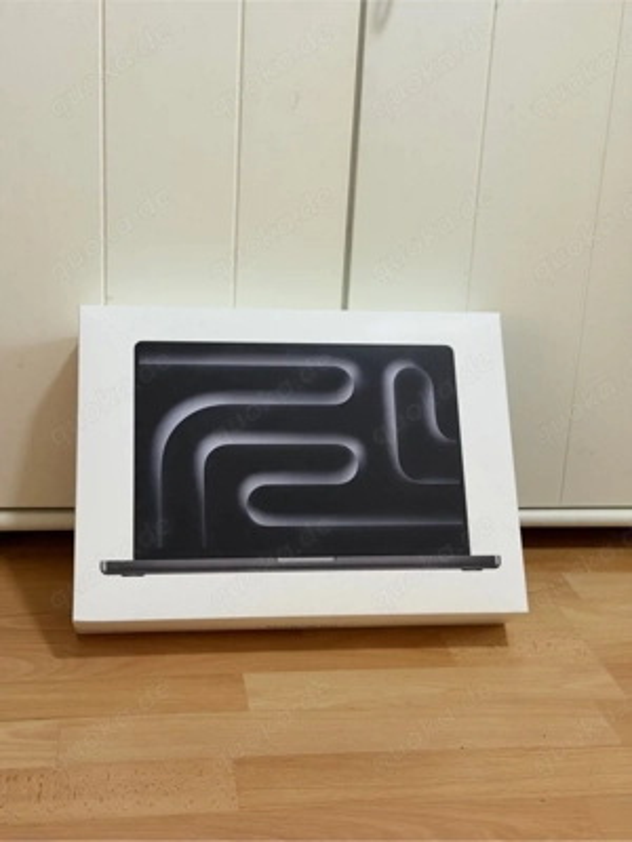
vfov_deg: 39.7
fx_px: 1168
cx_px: 316
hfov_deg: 30.3
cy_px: 421
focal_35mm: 48
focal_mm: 6.76
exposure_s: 1/40
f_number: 1.78
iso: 400
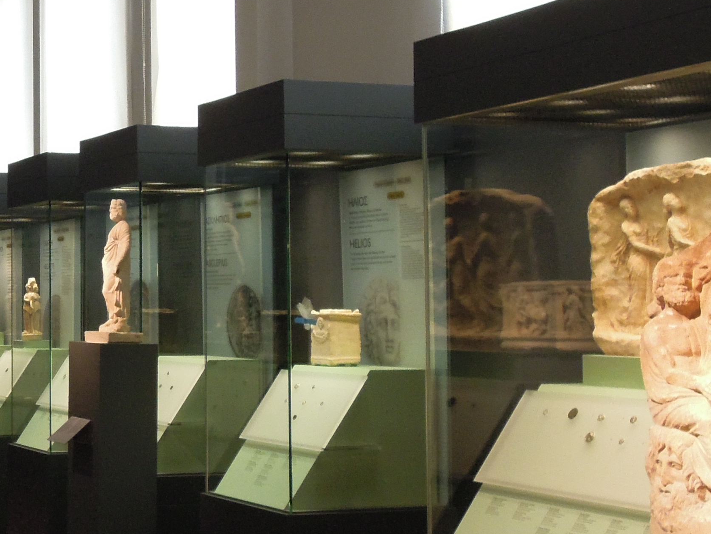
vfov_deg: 19.9
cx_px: -108
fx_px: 1520
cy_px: 244
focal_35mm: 74
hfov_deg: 24.3
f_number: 3
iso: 400
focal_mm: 5.5
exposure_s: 1/40
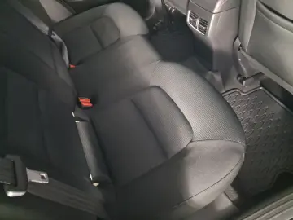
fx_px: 229
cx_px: 146
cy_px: 110
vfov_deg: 51.4
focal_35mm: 27
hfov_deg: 65.3
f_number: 1.8
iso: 3200
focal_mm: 4
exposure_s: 1/10
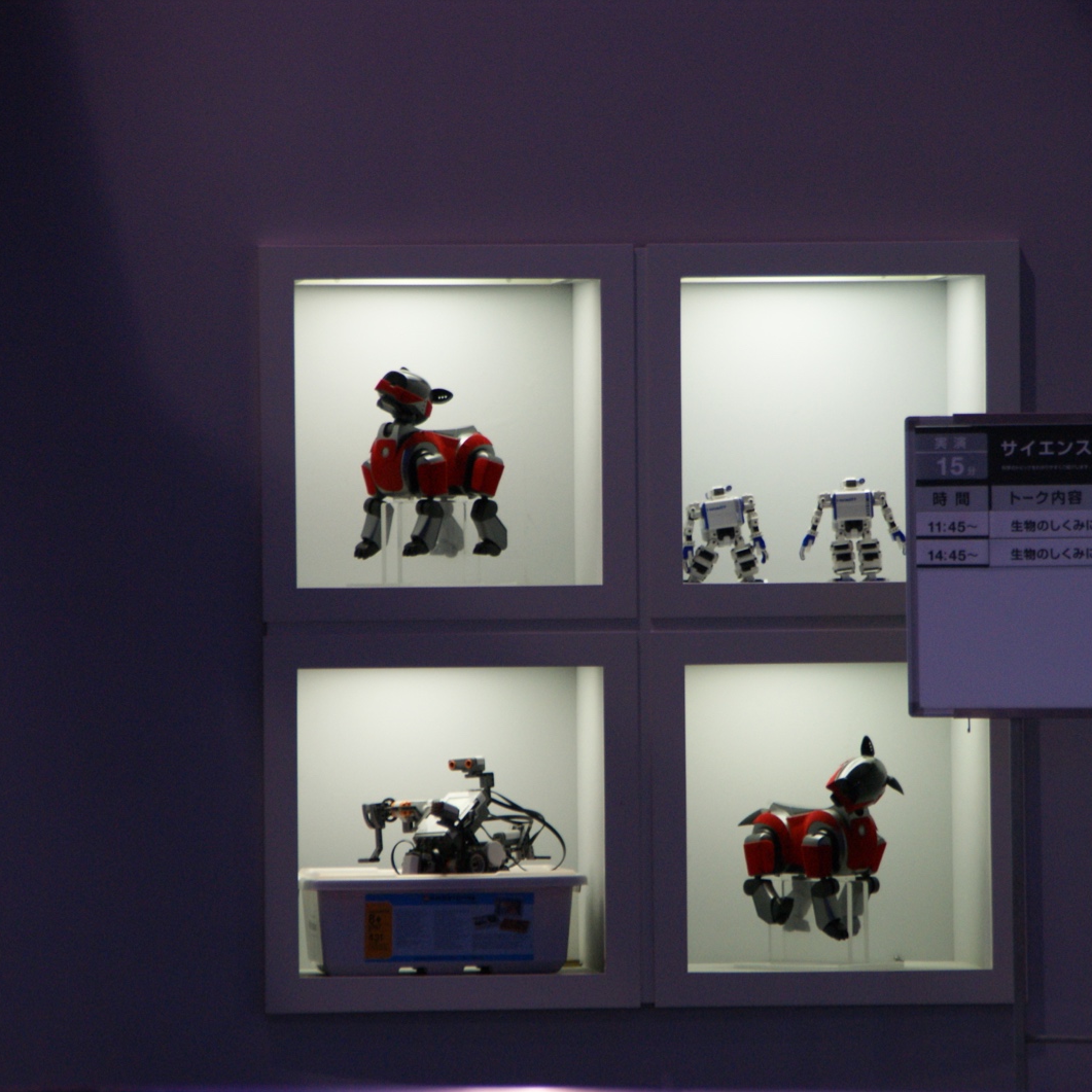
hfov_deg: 6.1
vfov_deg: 6.1
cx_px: 583
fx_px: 10279
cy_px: 545
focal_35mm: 288
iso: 400
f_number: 6.3
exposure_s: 1/30
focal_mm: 150
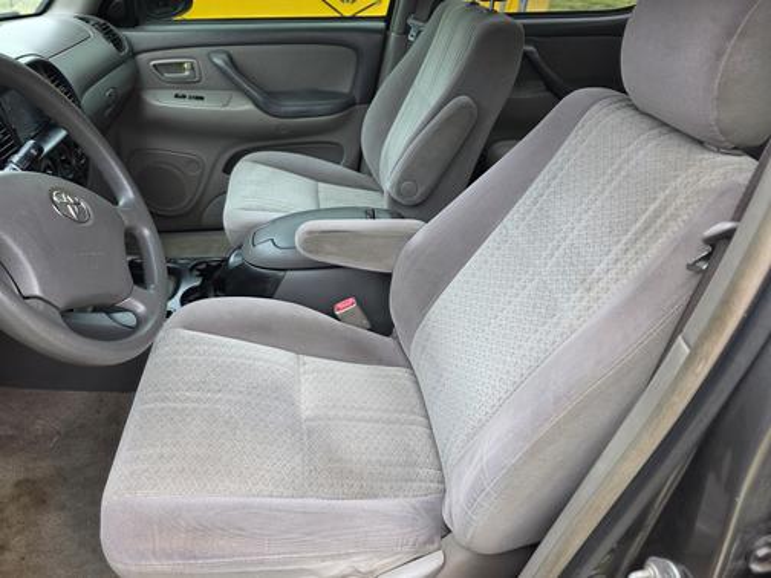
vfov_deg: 58.9
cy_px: 289
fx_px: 512
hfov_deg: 73.9
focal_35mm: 23
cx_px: 386
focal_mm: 6.3
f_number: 1.7
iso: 40
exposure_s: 1/180
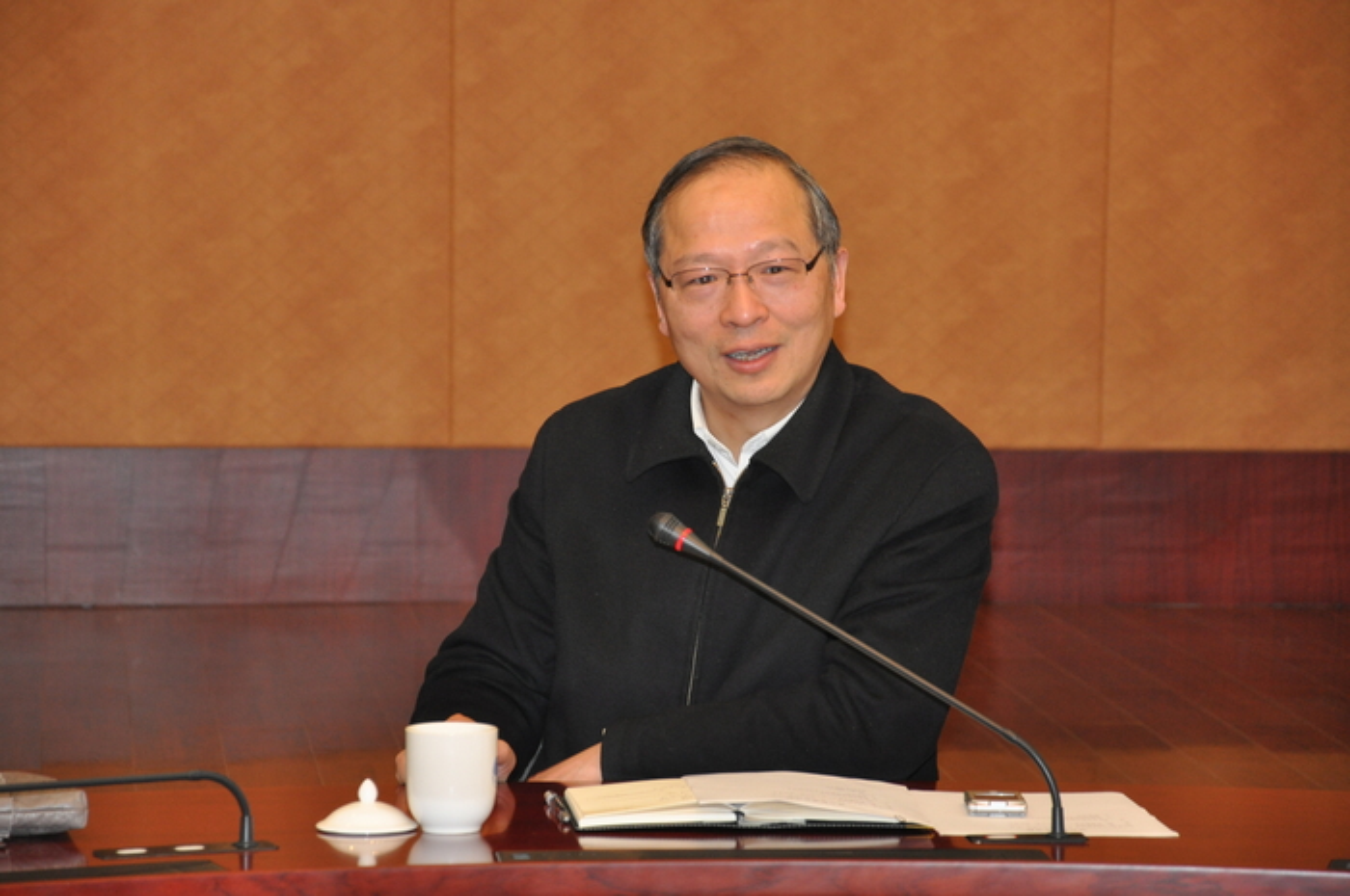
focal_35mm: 158
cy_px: 448
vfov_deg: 8.7
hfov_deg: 13.1
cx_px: 675
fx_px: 5899
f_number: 5.6
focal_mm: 105
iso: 800
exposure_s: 1/60
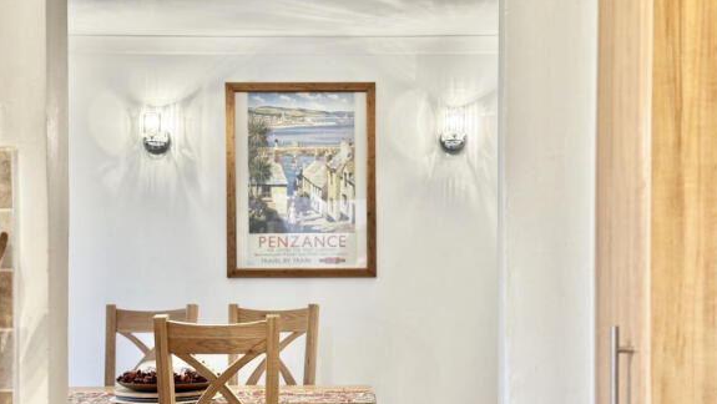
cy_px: 270
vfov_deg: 22.6
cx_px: 360
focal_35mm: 53
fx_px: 1008
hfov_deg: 39.2
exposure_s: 1/50
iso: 200
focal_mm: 6.76
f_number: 1.78
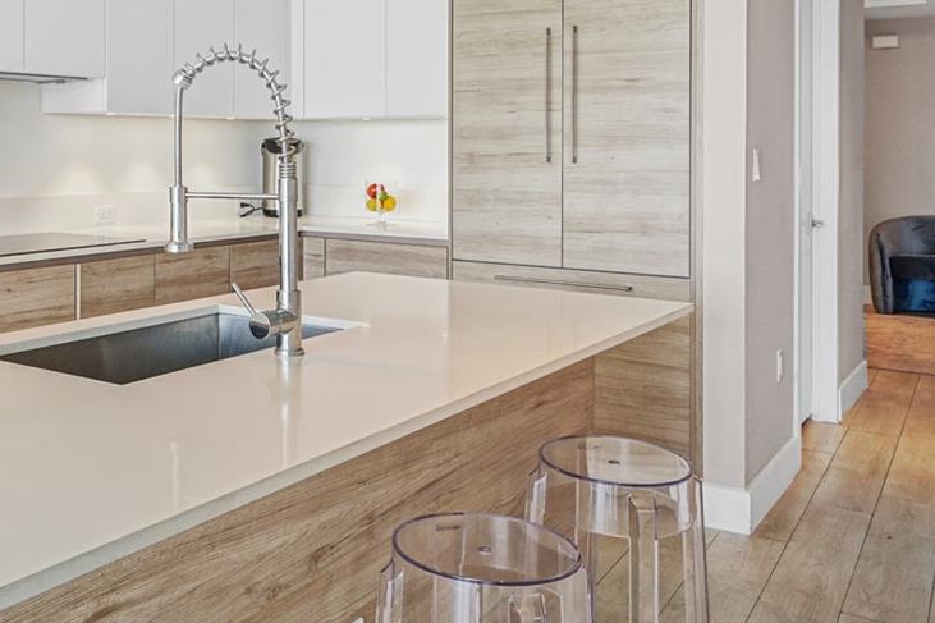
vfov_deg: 36.1
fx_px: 937
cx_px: 257
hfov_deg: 51.2
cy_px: 169
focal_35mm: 36
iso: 250
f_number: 7.1
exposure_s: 1/20
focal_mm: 11
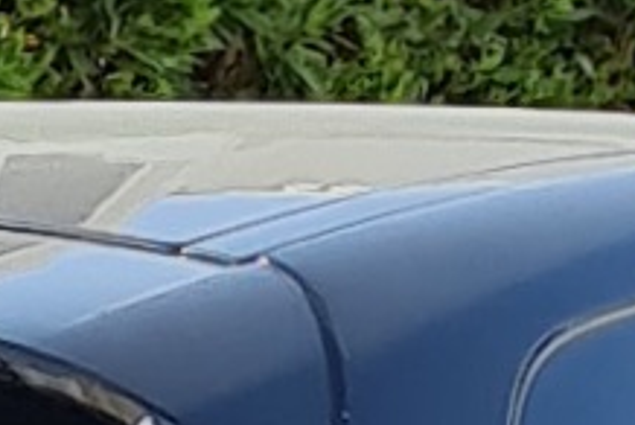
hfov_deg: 9.6
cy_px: 1680
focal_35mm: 210
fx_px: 3709
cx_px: -159
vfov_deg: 5.7
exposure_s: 1/1111
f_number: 1.8
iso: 50
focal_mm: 5.4
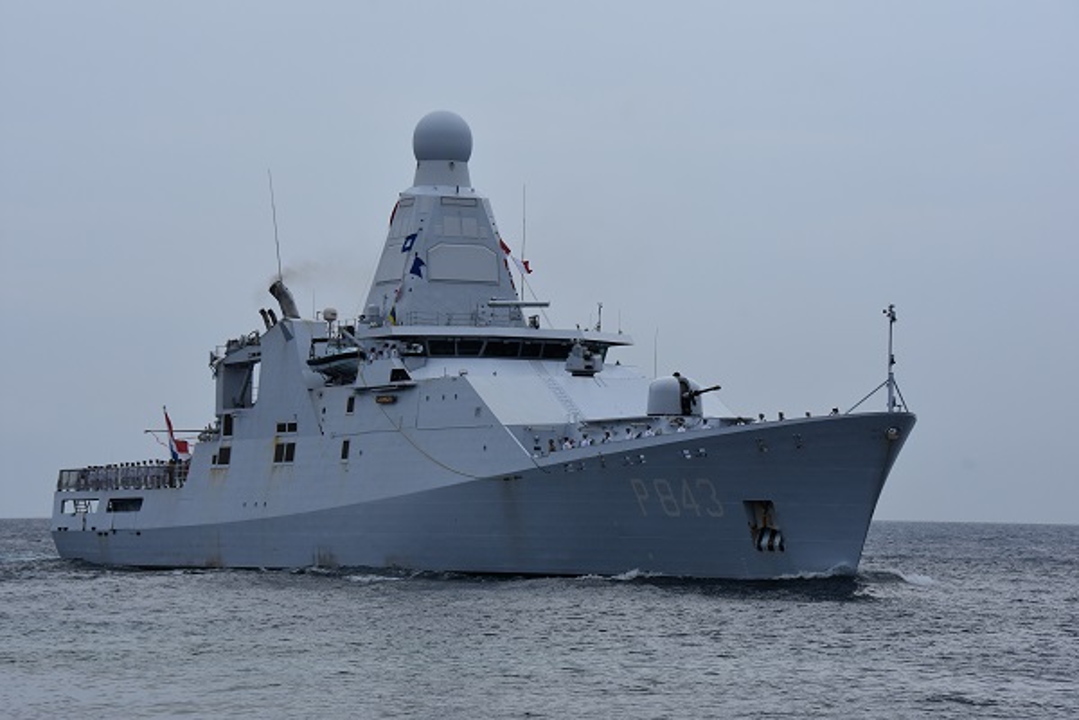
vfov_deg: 9.1
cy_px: 360
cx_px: 540
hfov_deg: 13.7
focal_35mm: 150
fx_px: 4495
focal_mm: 100
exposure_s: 1/500
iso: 220
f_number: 8
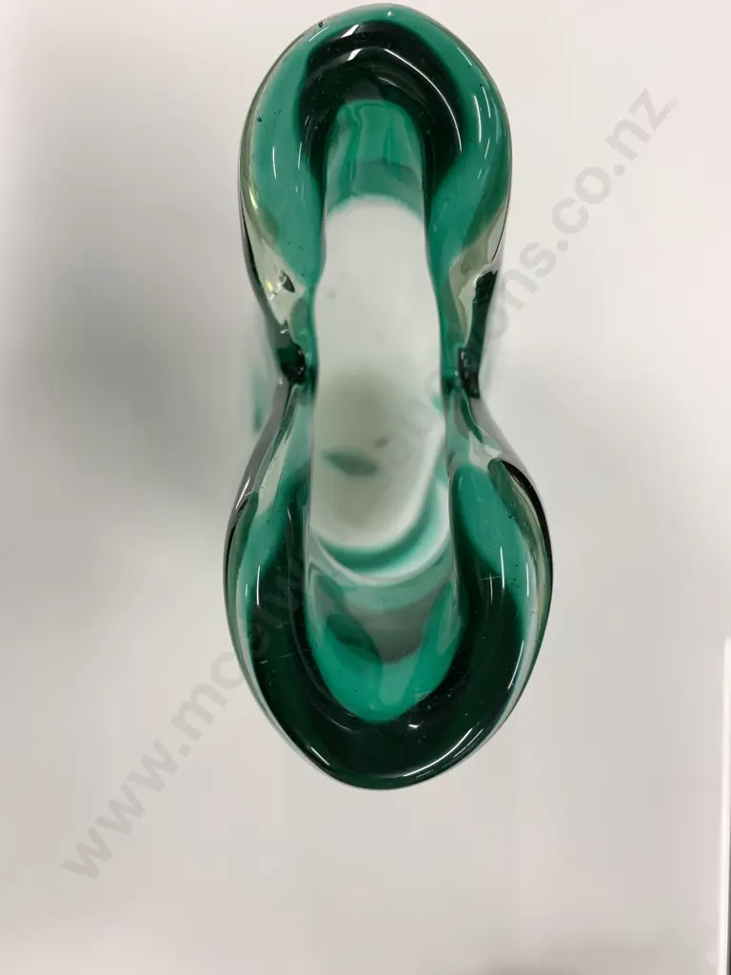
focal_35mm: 26
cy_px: 488
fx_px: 732
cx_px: 366
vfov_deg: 67.3
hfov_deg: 53.1
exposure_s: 1/100
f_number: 1.8
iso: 64
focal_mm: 4.25
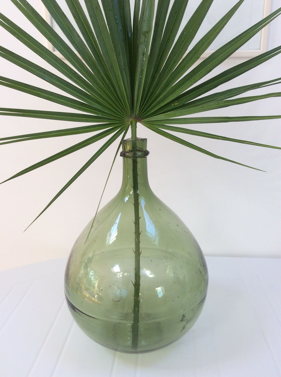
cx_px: 140
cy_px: 188
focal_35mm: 32
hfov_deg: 44.1
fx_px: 347
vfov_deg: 56.9
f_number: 2.4
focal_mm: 3.3
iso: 50
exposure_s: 1/100
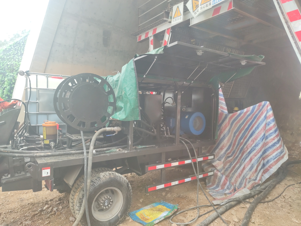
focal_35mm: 24
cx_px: 150
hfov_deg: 71.6
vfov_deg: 56.8
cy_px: 113
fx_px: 209
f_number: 1.69
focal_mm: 6.72
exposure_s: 1/100
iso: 89
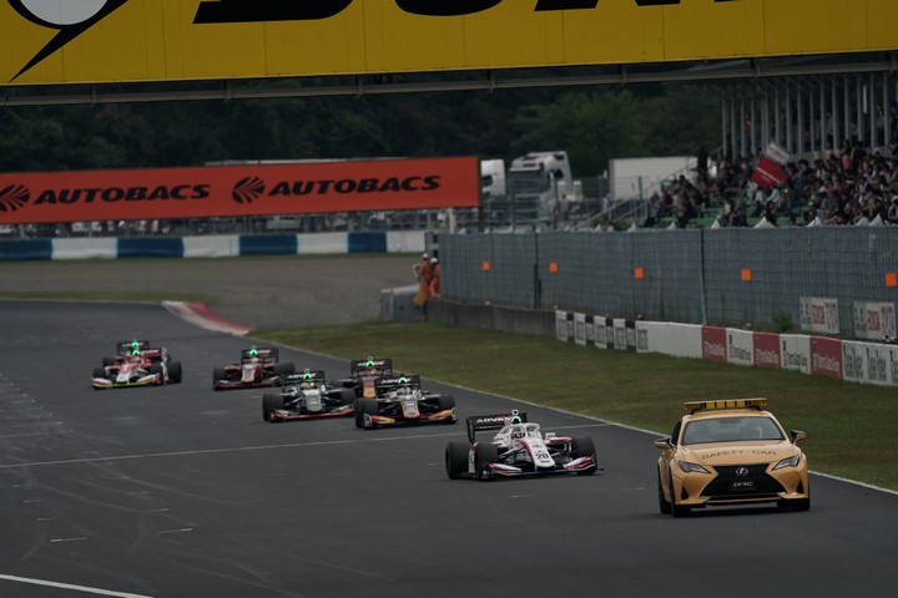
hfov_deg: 3.4
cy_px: 299
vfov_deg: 2.3
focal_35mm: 600
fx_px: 14965
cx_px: 449
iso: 250
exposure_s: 1/800
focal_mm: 600
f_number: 7.1
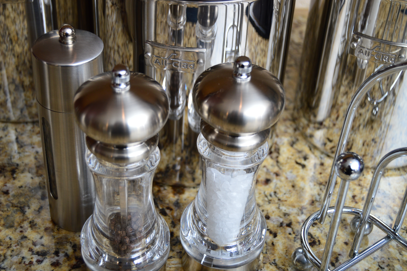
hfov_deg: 35.1
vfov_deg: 23.7
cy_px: 136
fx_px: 644
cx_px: 204
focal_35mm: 57
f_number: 4.8
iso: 200
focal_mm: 38
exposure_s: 1/200
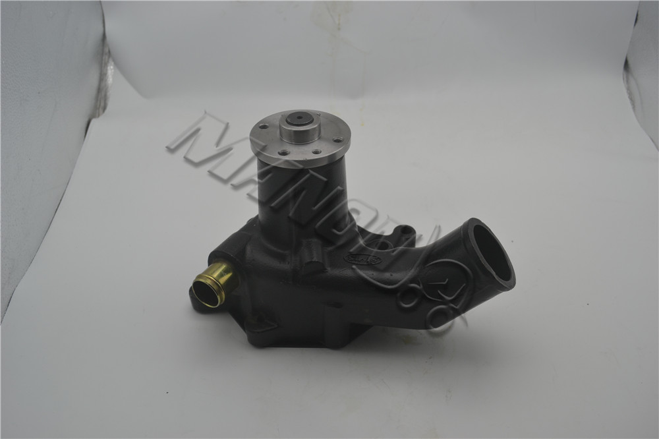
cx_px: 330
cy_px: 220
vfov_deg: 39.9
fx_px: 604
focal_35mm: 33
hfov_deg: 57.2
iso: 140
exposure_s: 1/125
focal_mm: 22
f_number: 5.6
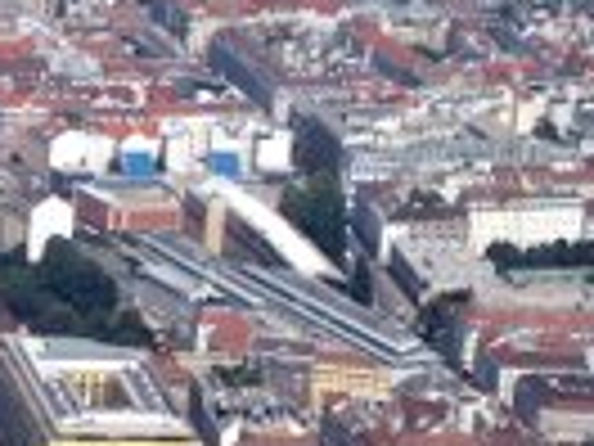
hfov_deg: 4.8
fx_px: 6984
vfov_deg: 3.6
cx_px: -328
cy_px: 631
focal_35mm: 407
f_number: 4
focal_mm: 24
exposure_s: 1/800
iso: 100
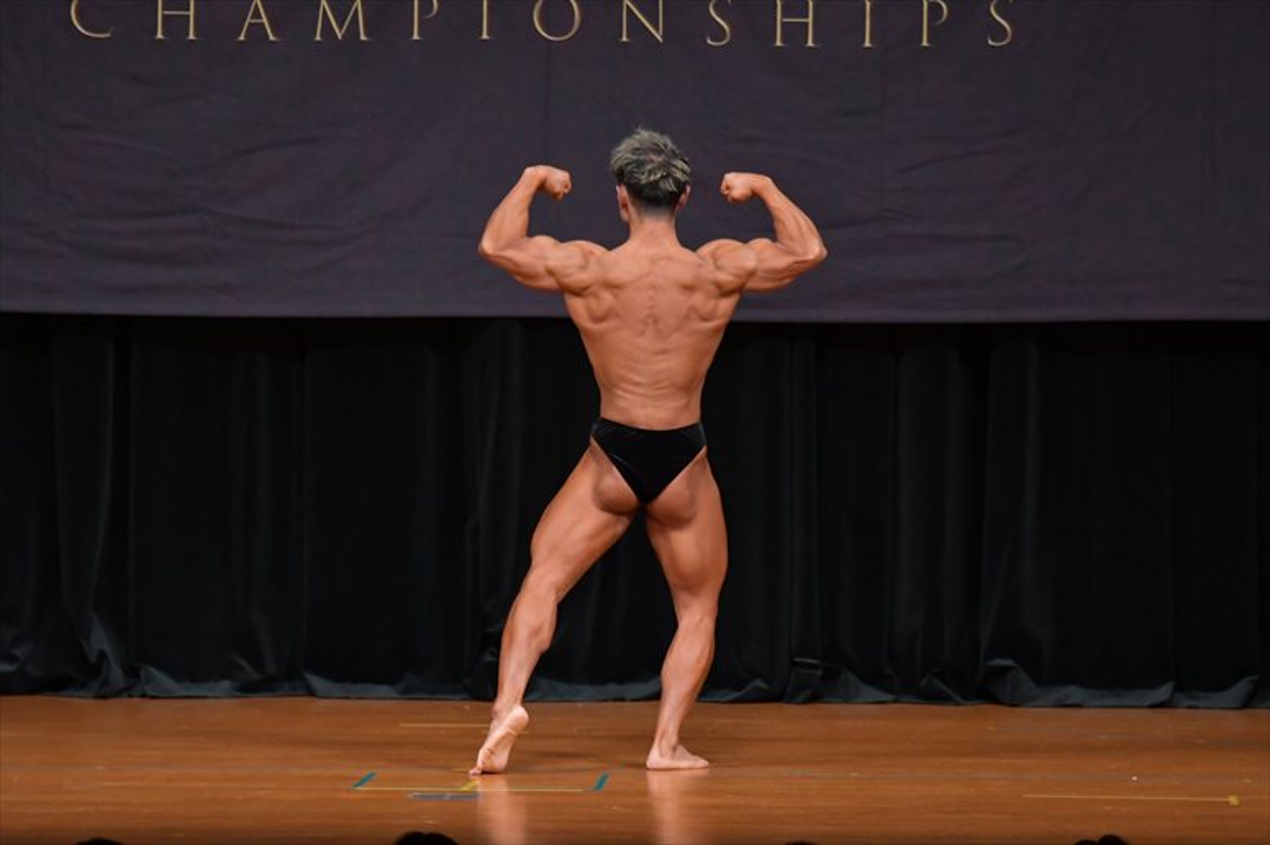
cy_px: 422
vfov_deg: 5.4
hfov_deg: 8.1
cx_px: 635
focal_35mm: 255
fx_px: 8992
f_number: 5.6
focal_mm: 170
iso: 4000
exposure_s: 1/400
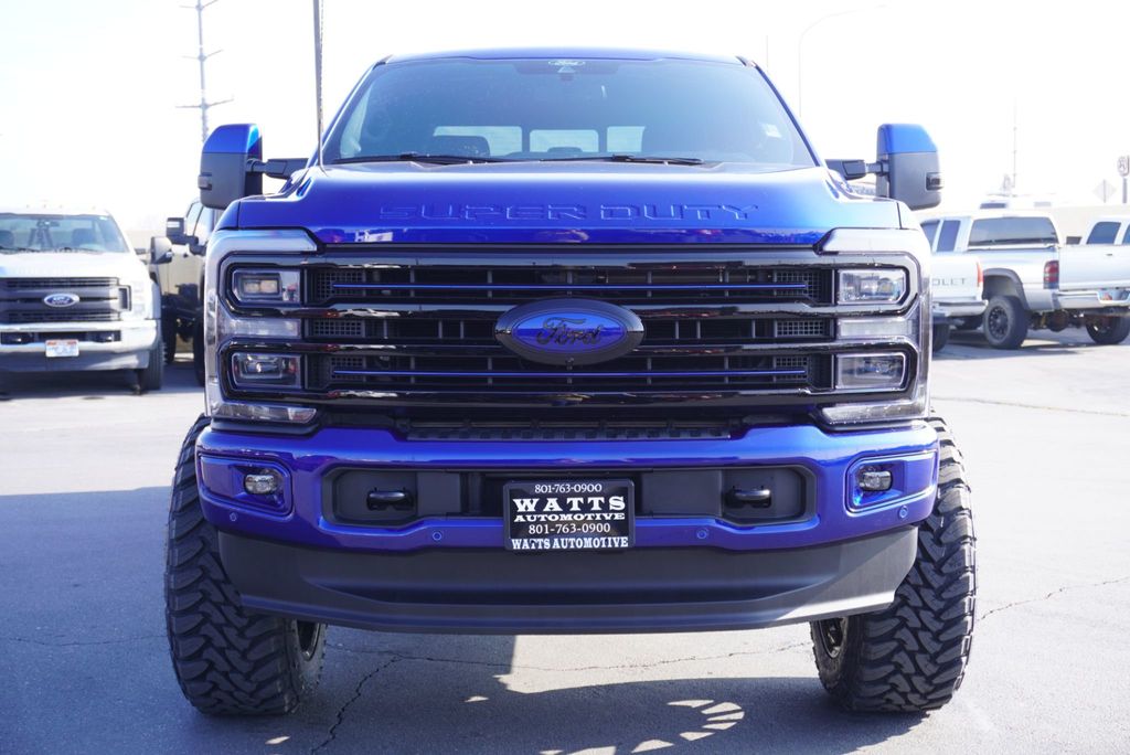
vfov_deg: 28.1
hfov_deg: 41.1
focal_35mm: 48
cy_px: 378
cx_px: 565
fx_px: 1507
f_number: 6.3
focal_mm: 32
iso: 100
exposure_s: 1/80
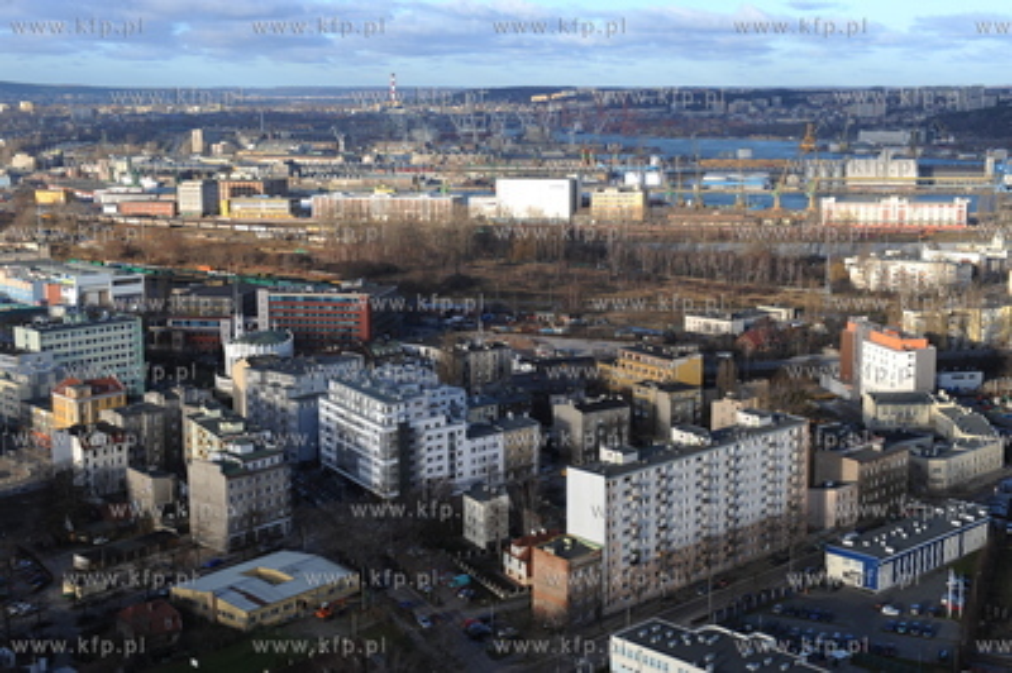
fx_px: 1461
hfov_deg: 38.2
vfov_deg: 25.9
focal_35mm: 52
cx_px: 506
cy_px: 336
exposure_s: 1/125
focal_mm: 52
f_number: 8
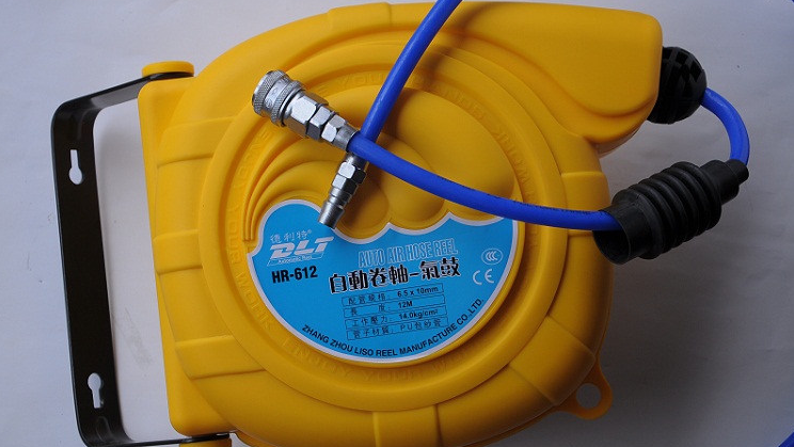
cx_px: 396
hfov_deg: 21.8
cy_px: 228
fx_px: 2064
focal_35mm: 98
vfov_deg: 12.4
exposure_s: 1/50
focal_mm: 62
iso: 200
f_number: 5.3
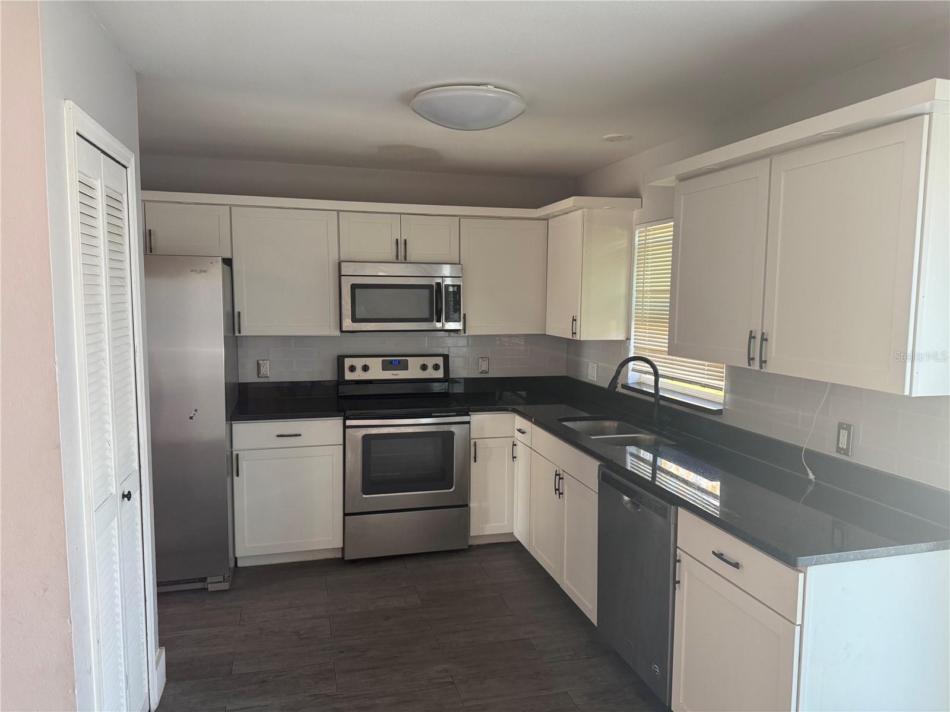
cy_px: 356
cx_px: 475
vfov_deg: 56.8
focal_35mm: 24
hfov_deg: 71.6
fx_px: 659
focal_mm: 6.76
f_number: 1.78
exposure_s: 1/121
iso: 200
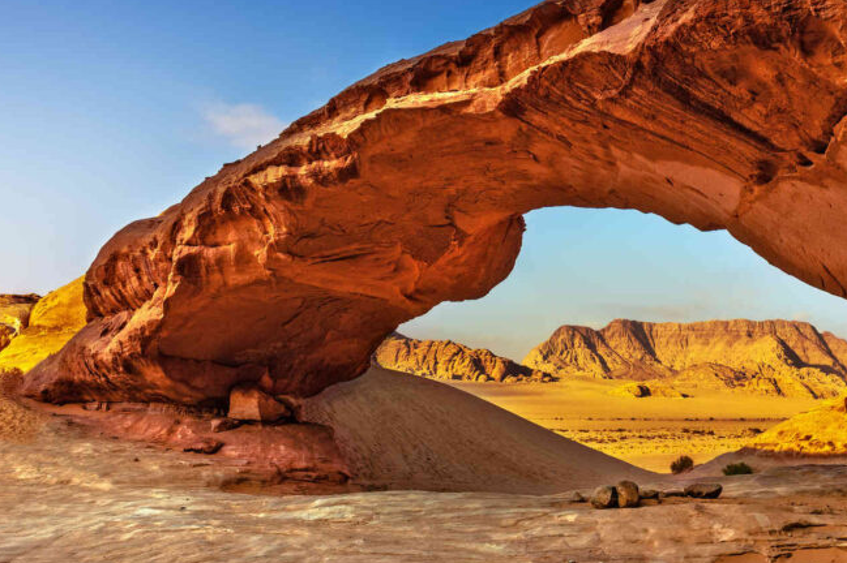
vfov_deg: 32.4
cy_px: 210
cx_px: 642
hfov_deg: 45.7
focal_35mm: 41
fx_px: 964
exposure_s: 1/180
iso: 100
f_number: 6.7
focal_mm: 26
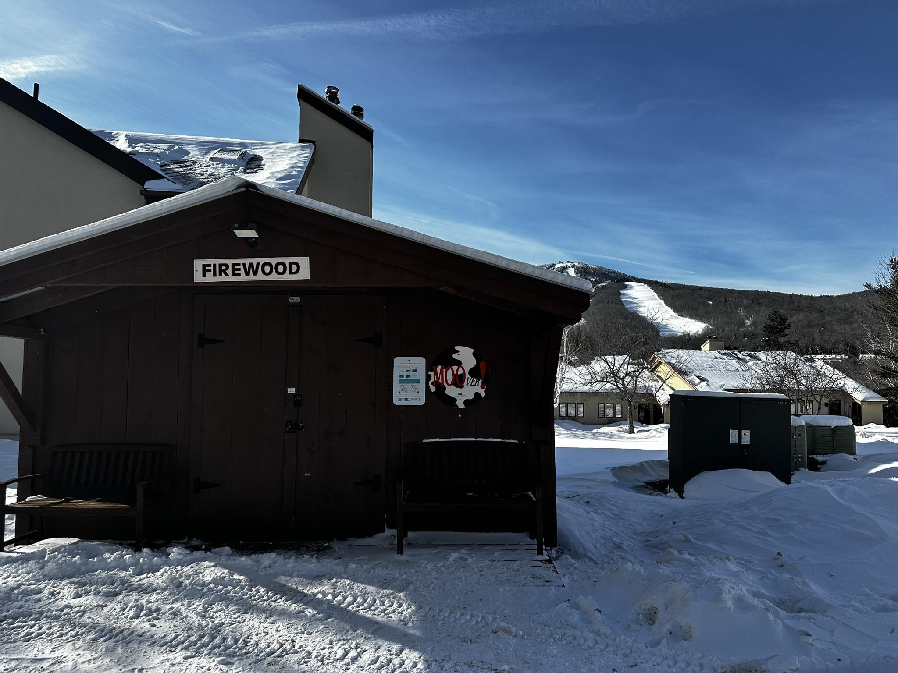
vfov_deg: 56.8
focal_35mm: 24
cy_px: 336
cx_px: 449
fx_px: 623
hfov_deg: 71.6
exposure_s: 1/4184
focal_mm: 6.86
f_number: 1.78
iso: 80
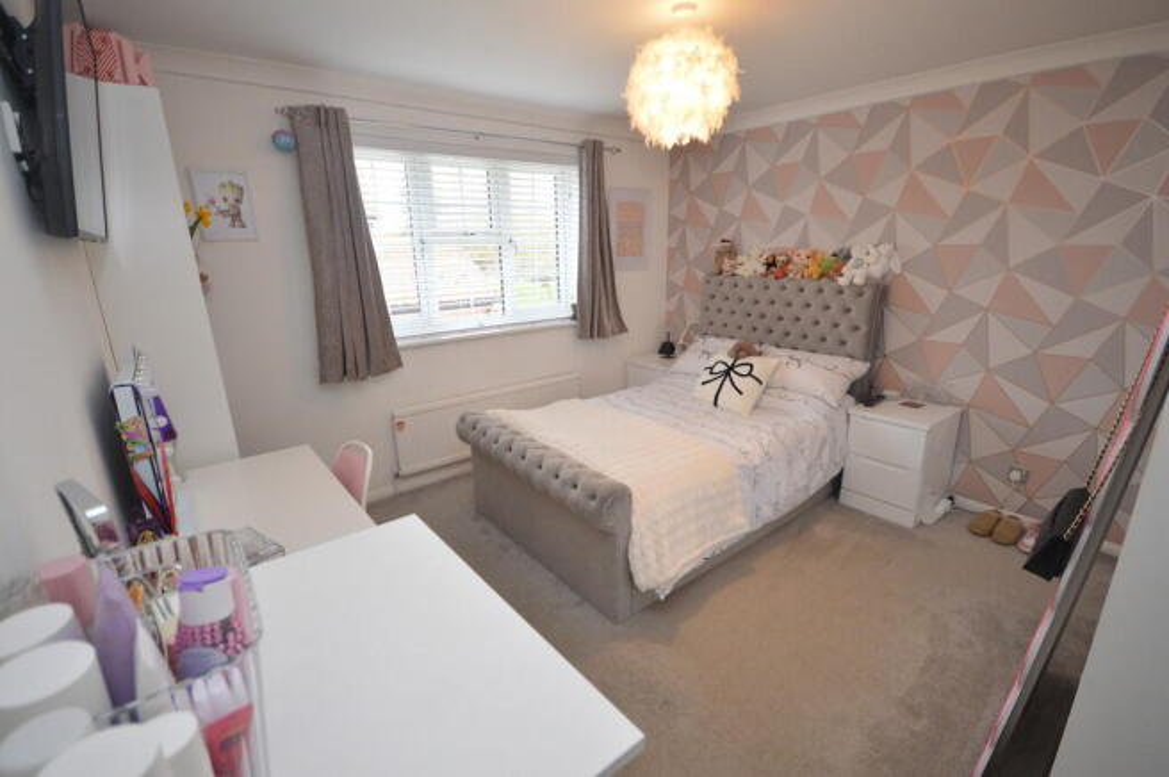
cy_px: 388
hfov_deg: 100.4
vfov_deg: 77.2
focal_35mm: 15
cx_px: 584
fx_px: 487
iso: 450
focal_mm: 10
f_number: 4
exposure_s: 1/60
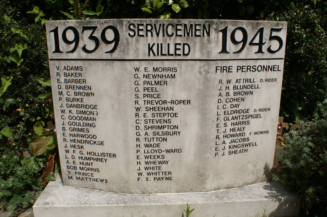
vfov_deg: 42.2
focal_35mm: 31
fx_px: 281
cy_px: 117
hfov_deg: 60.2
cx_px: 177
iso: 400
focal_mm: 18
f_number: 9
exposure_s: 1/2000
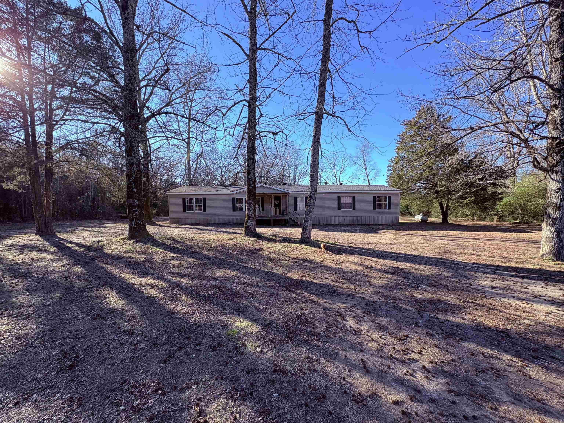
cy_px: 212
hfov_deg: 102.1
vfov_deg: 85.7
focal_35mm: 14
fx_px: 228
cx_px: 282
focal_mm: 2.22
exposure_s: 1/264
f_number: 2.2
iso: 64
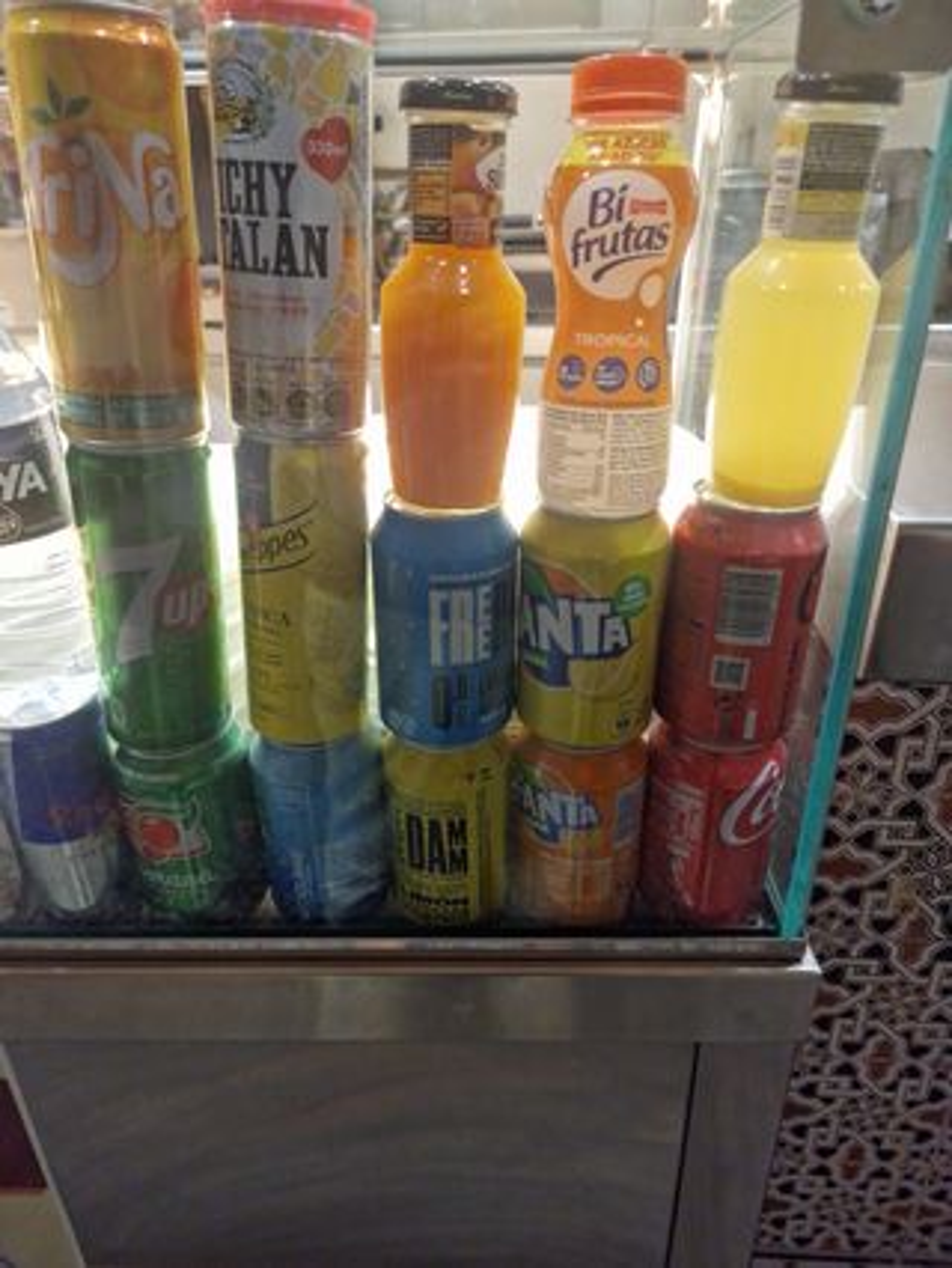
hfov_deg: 58.9
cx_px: 476
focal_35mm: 23
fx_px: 843
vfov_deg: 73.9
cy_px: 634
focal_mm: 6.4
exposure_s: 1/50
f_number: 1.8
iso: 200
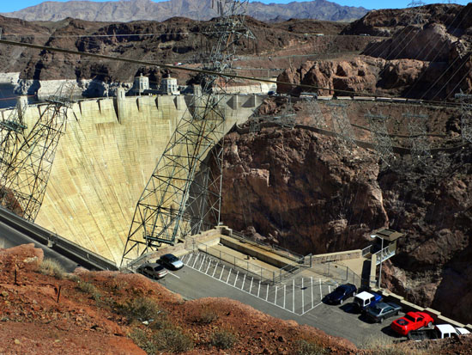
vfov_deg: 41.8
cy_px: 178
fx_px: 464
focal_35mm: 34
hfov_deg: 53.9
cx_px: 236
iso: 80
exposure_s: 1/400
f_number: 4.9
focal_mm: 6.3
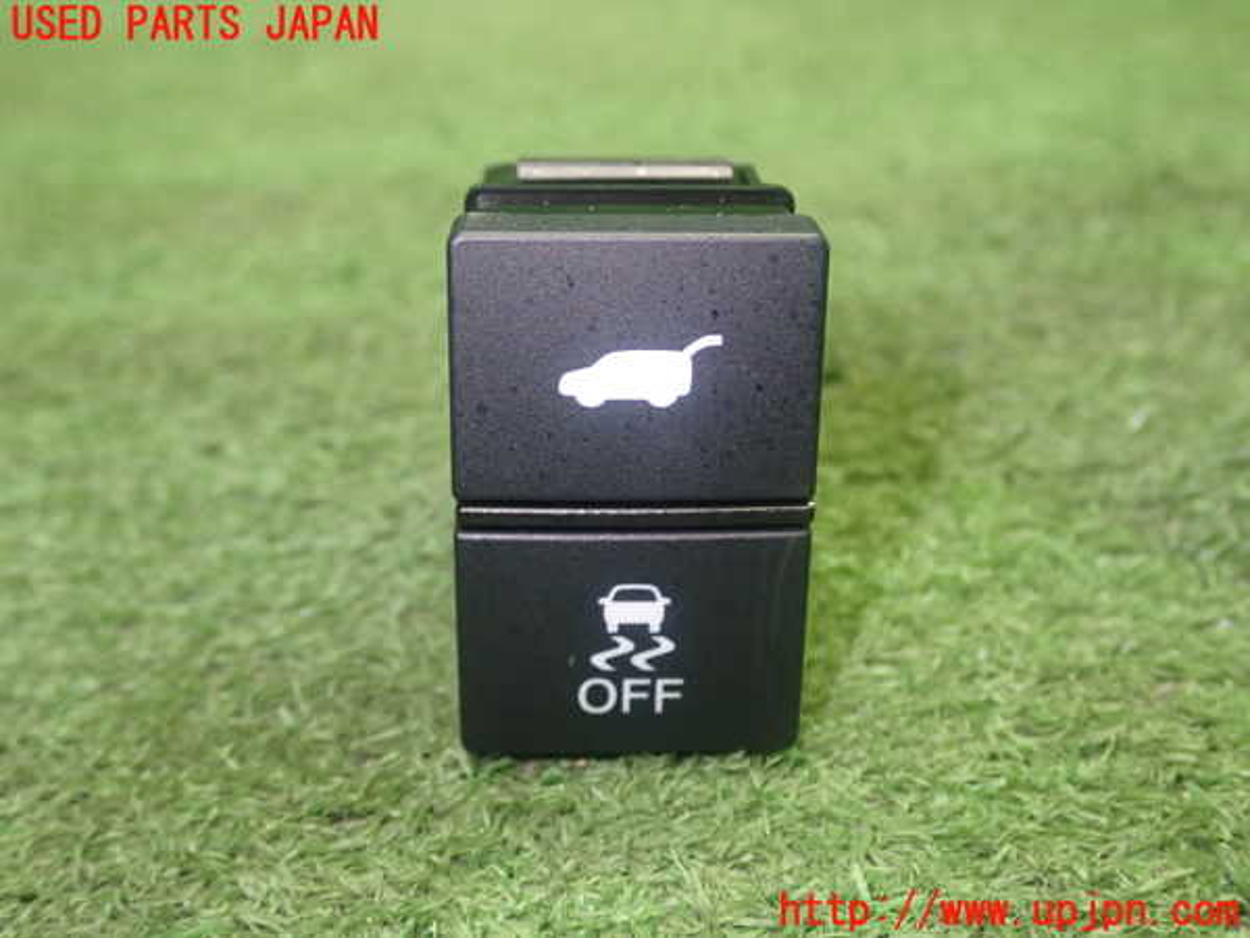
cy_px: 469
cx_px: 625
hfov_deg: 40.4
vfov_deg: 30.9
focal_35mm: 47
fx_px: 1697
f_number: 3.1
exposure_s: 1/50
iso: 500
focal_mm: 8.4
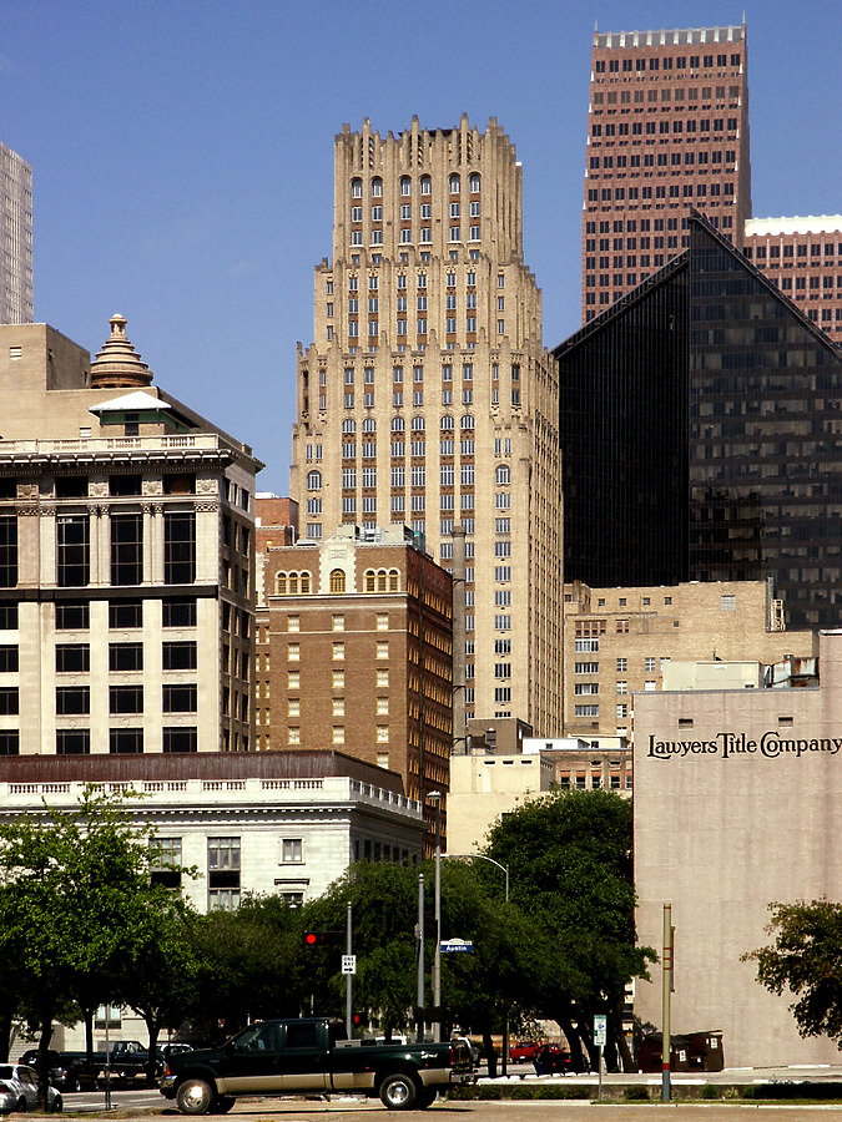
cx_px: 421
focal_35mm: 120
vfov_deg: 16.4
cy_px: 561
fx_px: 3892
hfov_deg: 12.3
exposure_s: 1/350
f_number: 8
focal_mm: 24.53
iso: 64
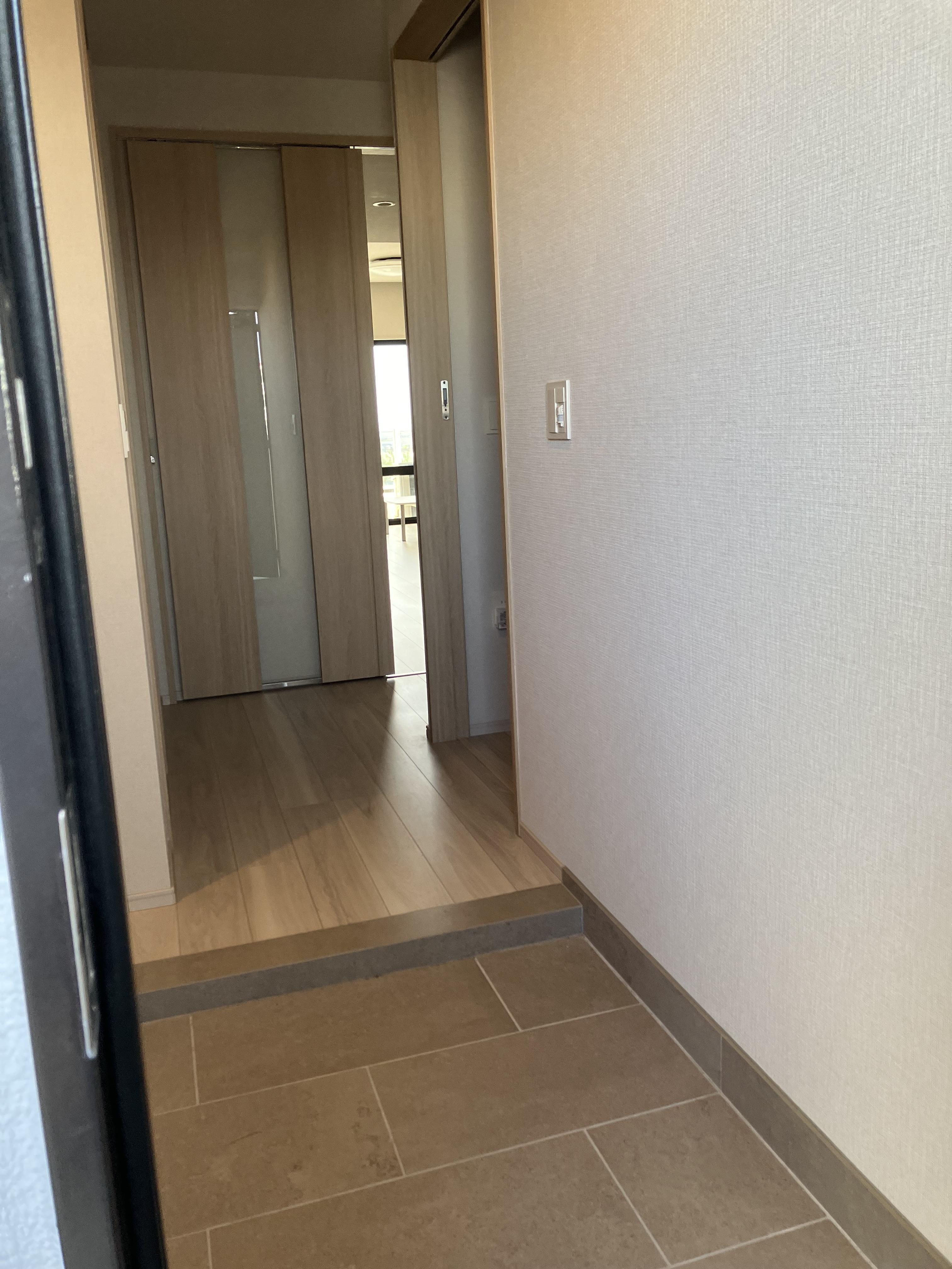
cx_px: 476
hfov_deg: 49.7
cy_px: 634
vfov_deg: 63.4
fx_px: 1027
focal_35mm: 28
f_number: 1.8
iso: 80
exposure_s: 1/121
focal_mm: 4
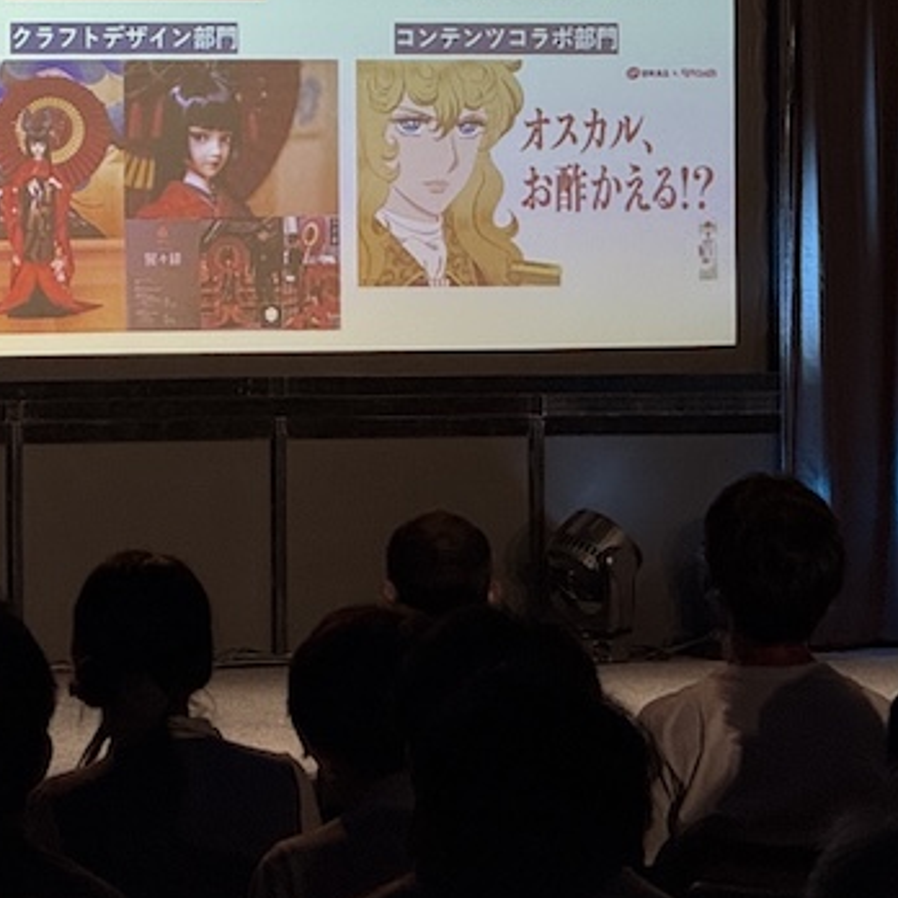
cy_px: 195
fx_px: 8042
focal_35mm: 274
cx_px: -34
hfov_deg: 6.4
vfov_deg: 6.4
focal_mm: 15.66
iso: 160
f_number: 2.8
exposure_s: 1/122
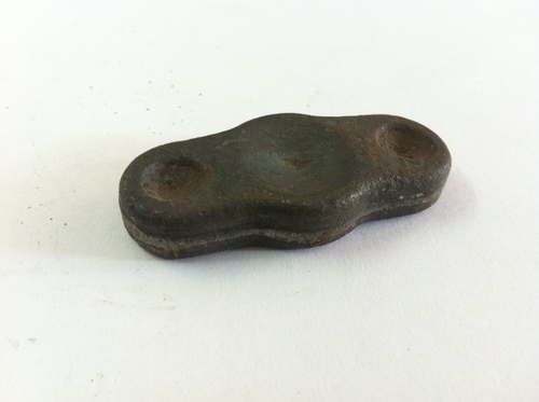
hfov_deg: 52.7
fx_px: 544
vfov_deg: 40.6
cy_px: 201
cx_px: 270
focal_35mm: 35
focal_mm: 3.85
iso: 160
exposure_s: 1/17
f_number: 2.8
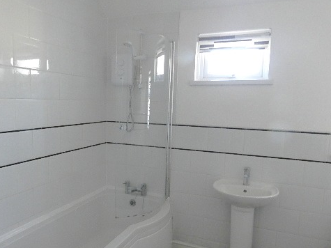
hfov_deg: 58.1
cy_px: 139
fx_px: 296
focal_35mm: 31
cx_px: 141
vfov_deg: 45.3
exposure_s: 1/25
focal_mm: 4
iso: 640
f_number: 3.4
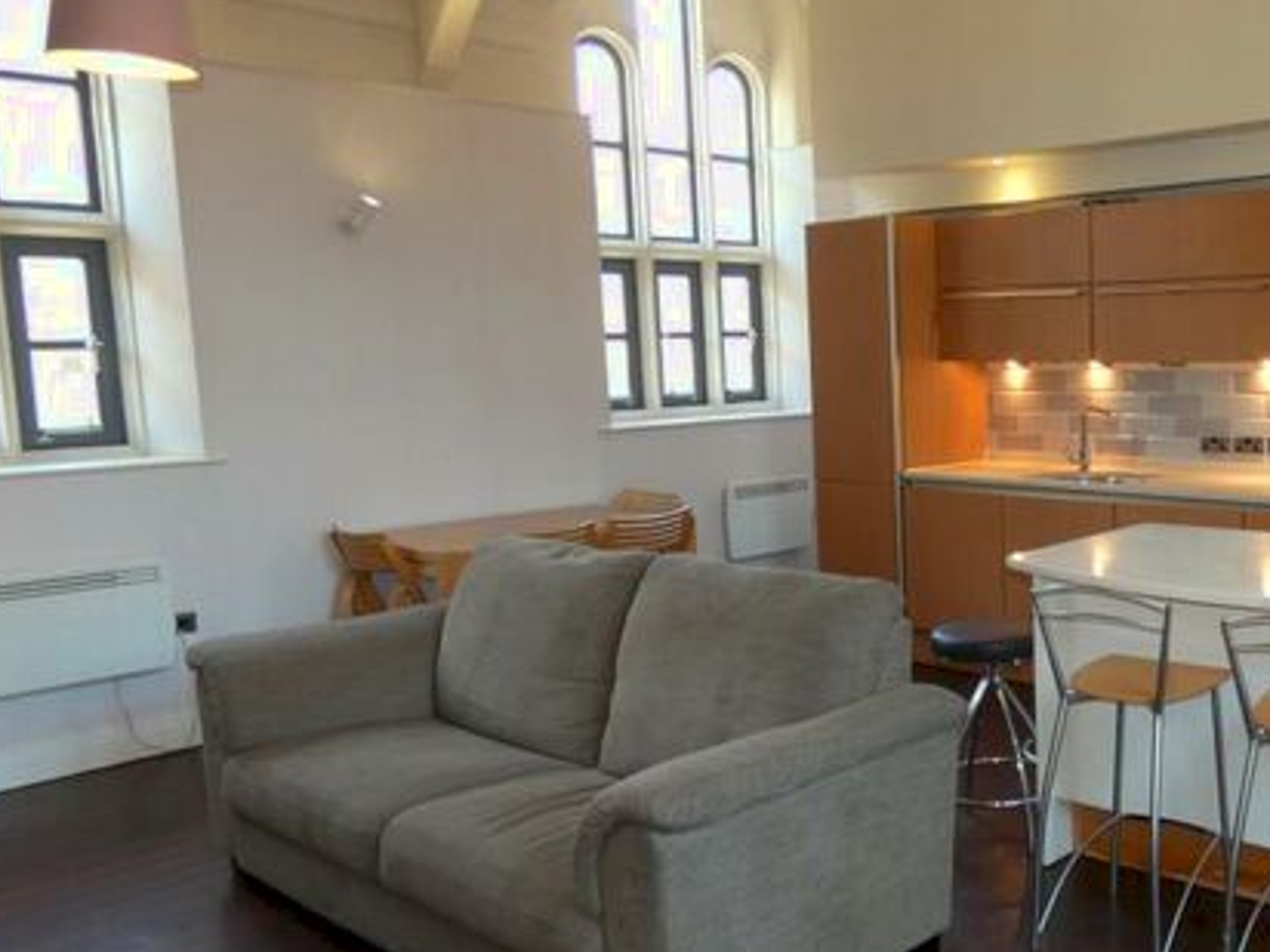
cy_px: 513
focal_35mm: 34
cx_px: 1036
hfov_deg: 50.3
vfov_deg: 41.8
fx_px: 1247
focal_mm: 3.6
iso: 200
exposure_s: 1/30
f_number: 2.8
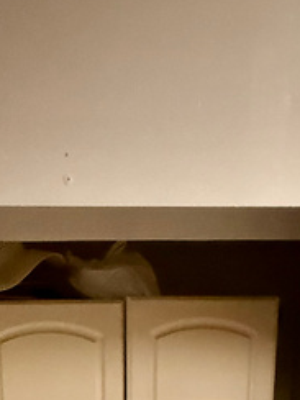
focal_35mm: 44
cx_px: 75
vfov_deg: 27.3
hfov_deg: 32.3
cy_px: 620
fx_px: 508
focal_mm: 2.22
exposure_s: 1/40
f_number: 2.2
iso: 1000
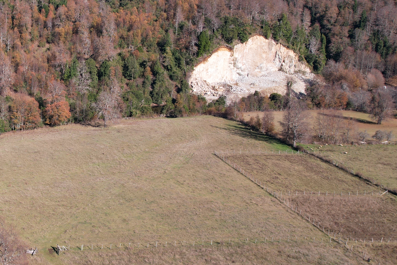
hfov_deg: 36.9
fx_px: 540
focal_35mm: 49
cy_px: 119
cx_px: 15
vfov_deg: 27.5
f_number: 2.8
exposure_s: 1/1250
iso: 100
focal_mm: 8.38
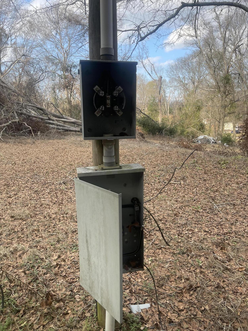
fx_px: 239
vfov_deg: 69.4
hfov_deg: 54.9
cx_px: 124
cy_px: 166
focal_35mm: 25
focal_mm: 5.1
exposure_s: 1/621
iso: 32
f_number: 1.6
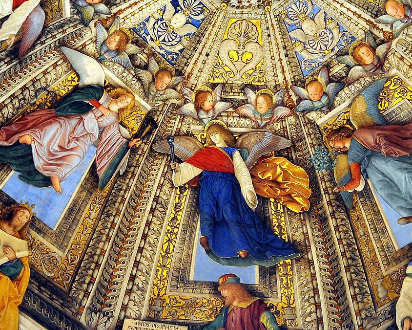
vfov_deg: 26.7
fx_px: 683
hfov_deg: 33.5
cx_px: 237
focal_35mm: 56
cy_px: 76
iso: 640
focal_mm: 14
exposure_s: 1/30
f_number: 2.8
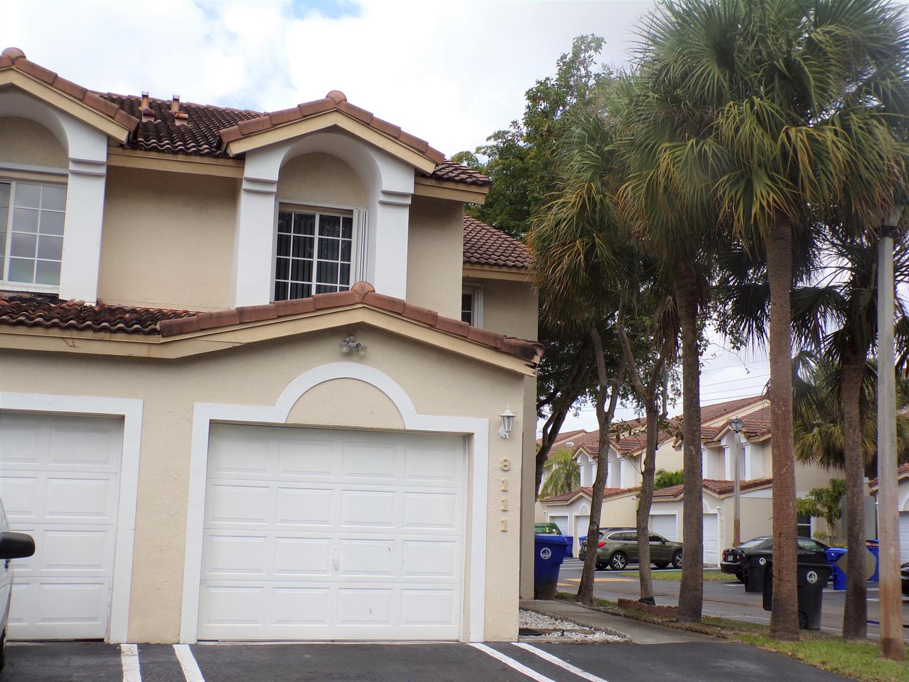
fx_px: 1103
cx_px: 454
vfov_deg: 34.3
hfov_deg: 44.8
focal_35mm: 42
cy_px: 341
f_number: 4.9
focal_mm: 7.6
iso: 80
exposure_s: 1/320
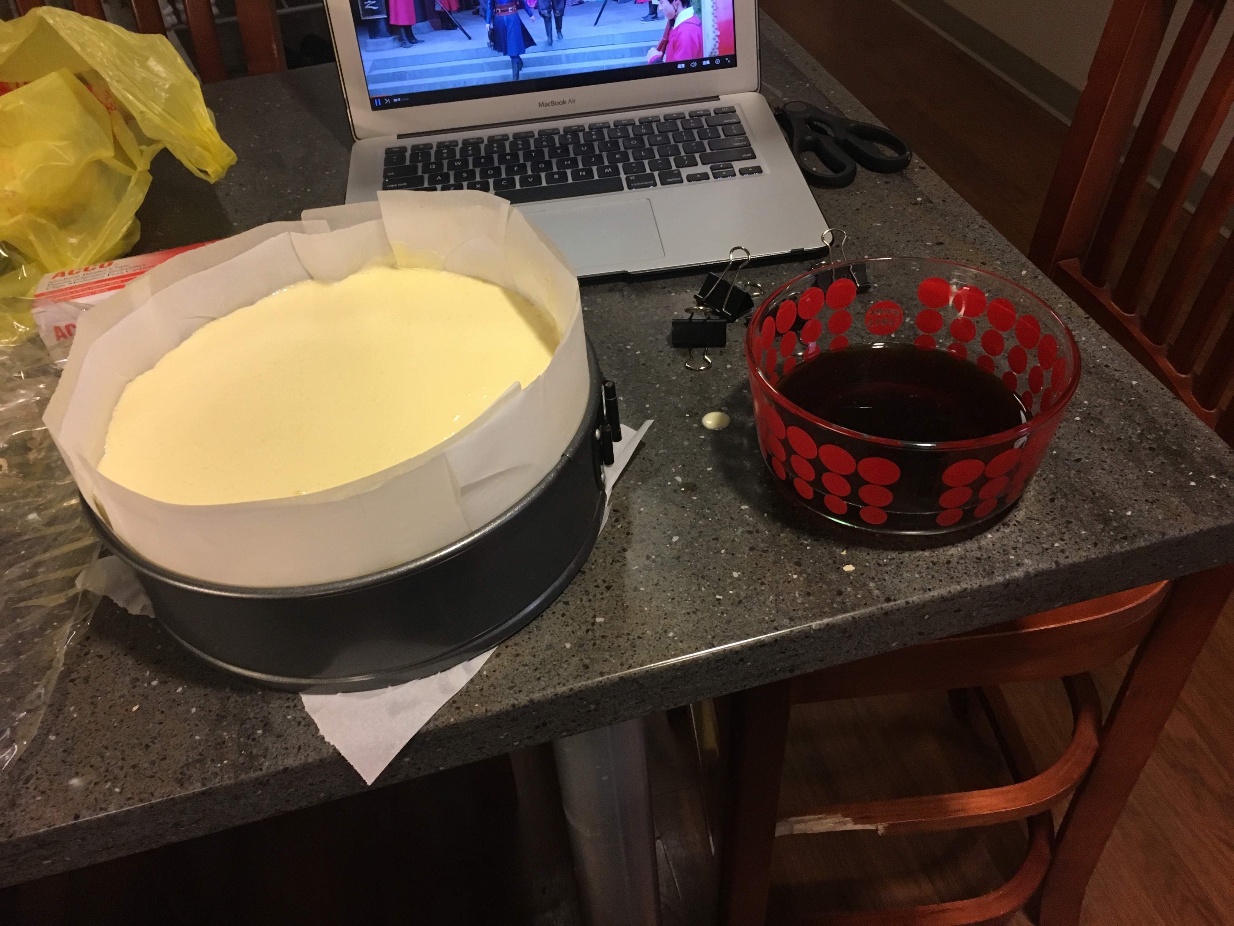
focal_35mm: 29
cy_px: 463
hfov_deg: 61.7
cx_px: 617
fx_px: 1034
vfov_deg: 48.2
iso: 125
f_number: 2.2
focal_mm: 4.15
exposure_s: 1/30
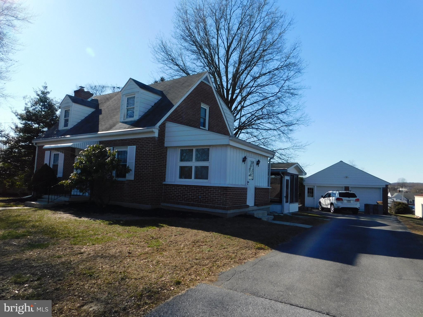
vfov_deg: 58.9
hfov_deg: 73.9
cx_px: 212
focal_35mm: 23
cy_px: 158
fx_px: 281
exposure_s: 1/1250
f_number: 3
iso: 125
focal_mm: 4
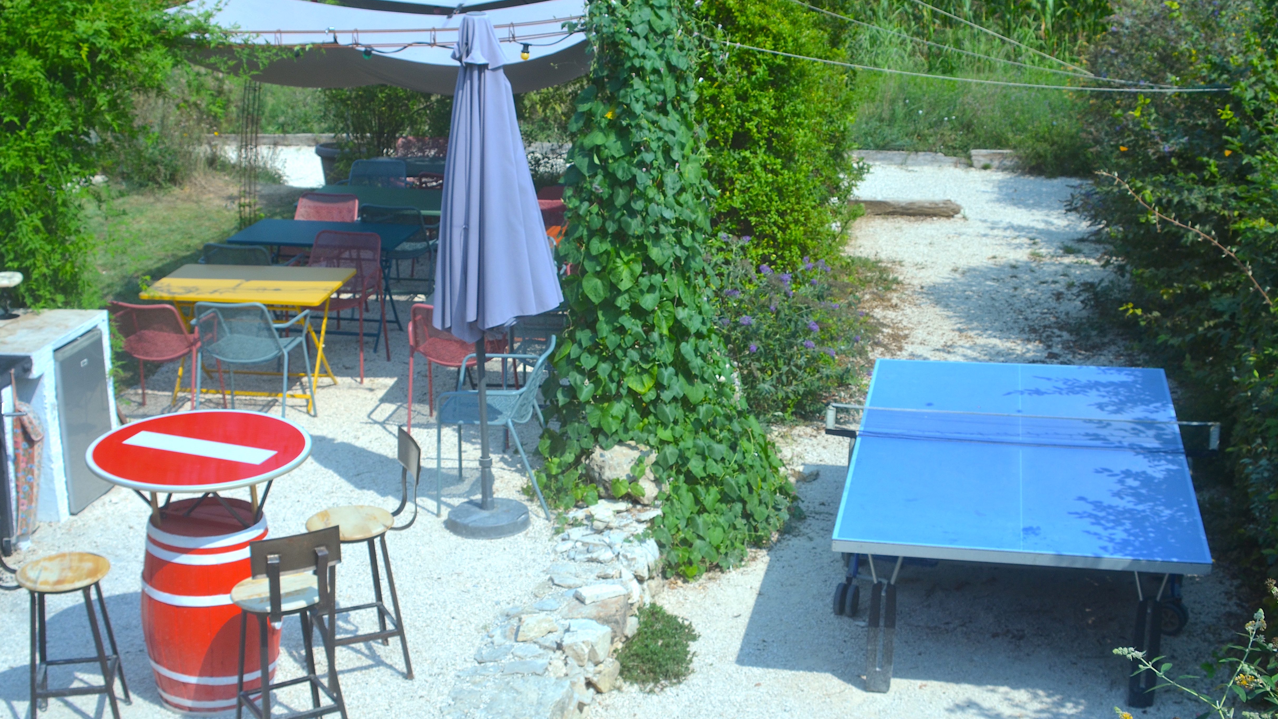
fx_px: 1882
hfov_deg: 37.5
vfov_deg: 21.6
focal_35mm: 56
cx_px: 639
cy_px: 343
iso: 200
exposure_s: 1/400
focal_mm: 35
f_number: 10
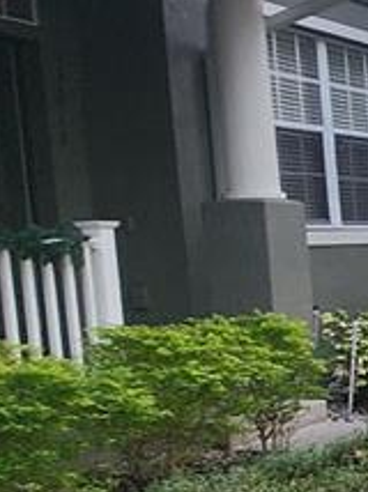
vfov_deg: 26.5
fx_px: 1037
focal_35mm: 73
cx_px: 980
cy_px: 331
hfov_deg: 12.8
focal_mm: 2.2
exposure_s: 1/60
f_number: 2.2
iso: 160
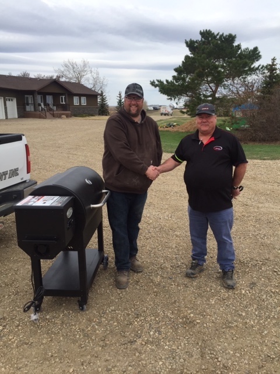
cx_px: 140
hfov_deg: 48.2
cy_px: 187
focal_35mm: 29
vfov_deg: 61.7
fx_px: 313
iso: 32
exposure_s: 1/989
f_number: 2.2
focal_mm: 4.15
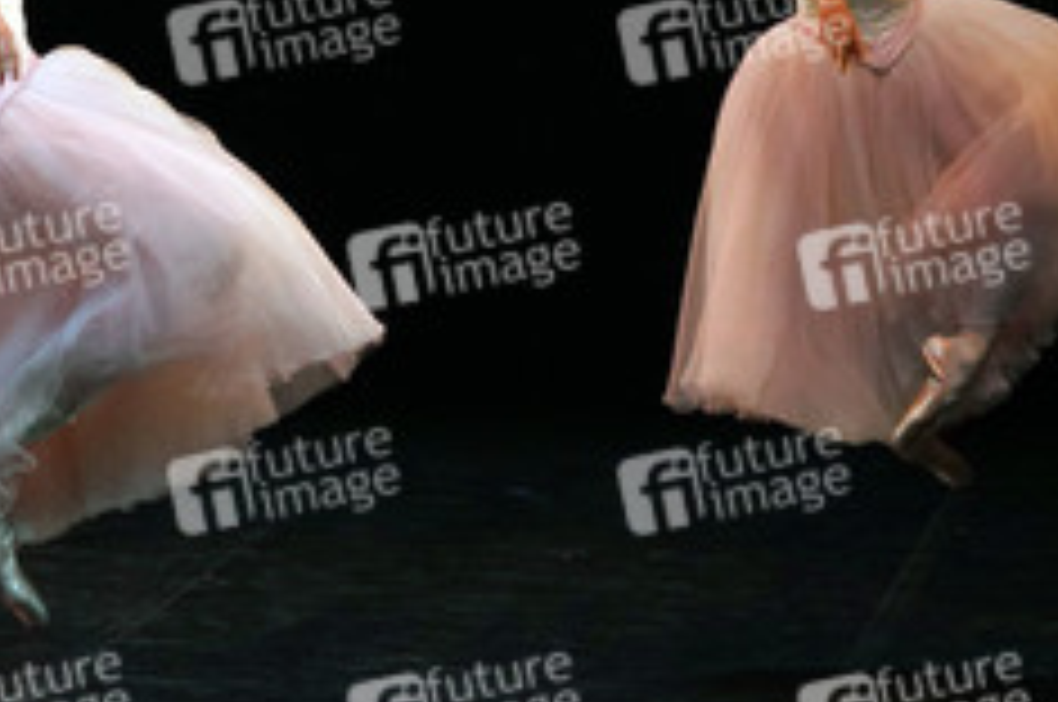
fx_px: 11270
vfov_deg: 3.6
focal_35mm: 384
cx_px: 344
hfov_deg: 5.4
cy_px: 144
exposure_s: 1/500
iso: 6400
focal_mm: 200
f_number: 6.3
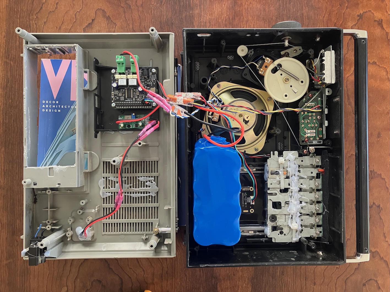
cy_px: 146
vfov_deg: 49.8
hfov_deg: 63.4
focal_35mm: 28
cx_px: 195
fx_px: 315
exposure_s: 1/60
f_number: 1.8
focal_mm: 3.99
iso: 160
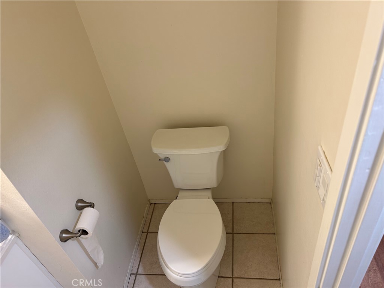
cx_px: 192
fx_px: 288
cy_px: 144
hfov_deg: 67.3
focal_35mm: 26
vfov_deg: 53.1
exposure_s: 1/60
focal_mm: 5.7
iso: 64
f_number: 1.5
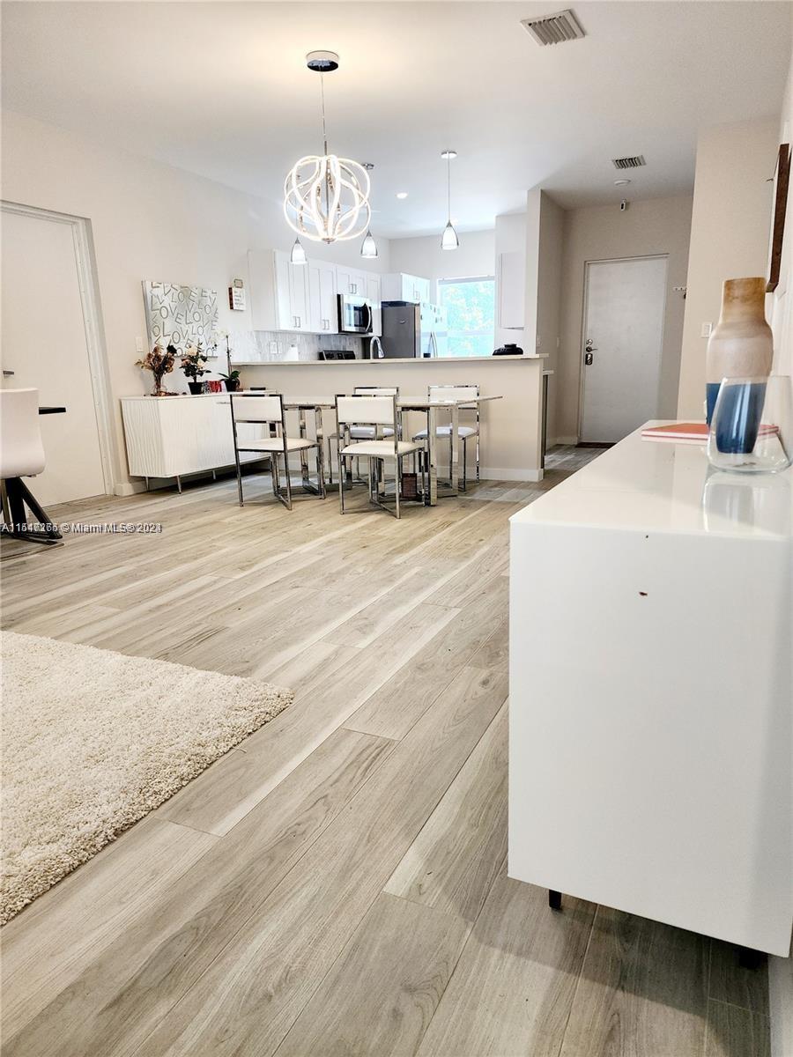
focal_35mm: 23
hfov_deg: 58.9
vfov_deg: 73.9
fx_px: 703
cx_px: 396
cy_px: 528
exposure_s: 1/120
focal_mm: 6.4
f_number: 1.8
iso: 200
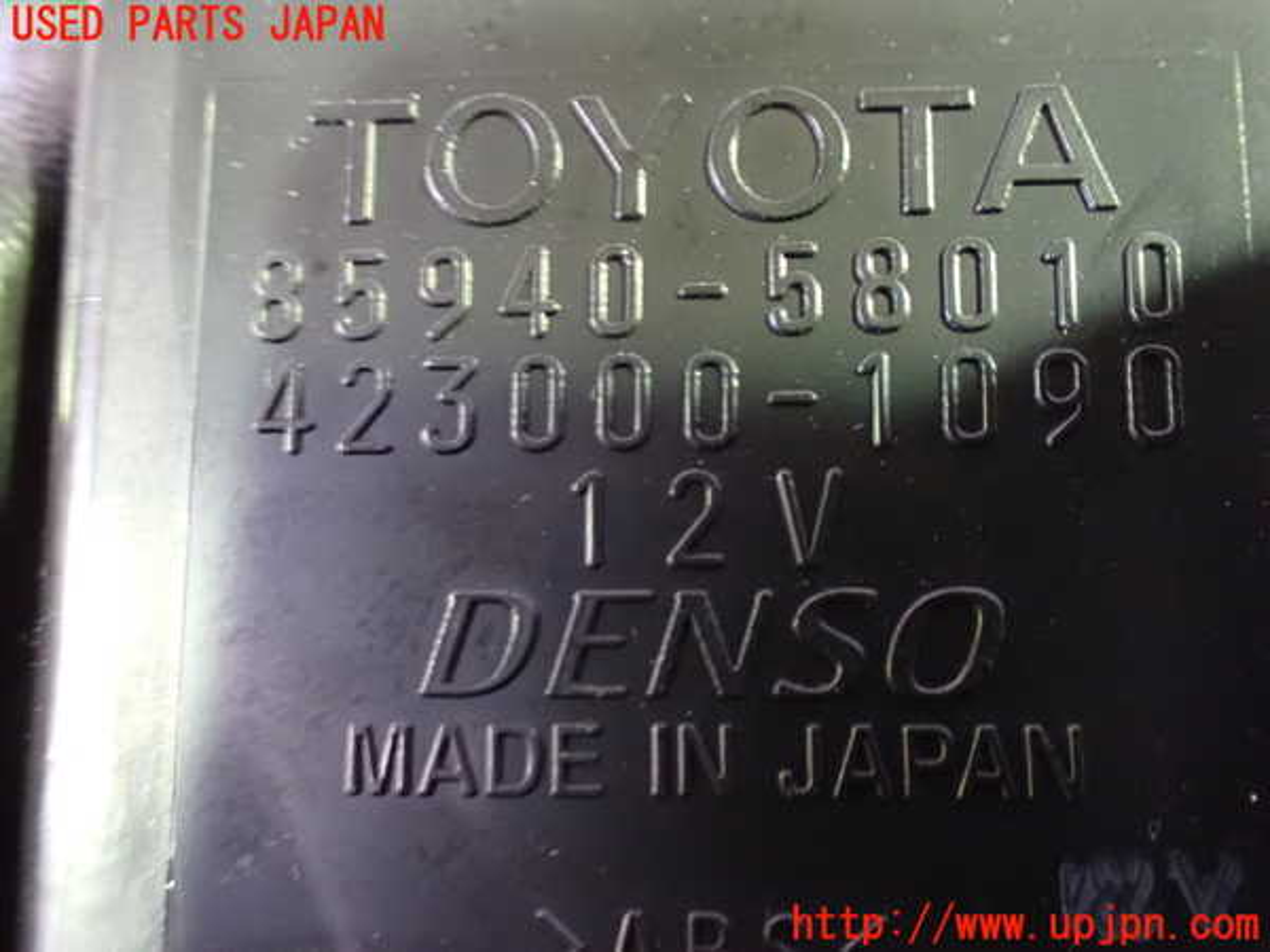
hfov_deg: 49.0
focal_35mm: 38
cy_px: 476
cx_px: 635
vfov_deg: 37.7
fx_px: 1394
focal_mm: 6.83
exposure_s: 1/15
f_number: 2.7
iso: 1600
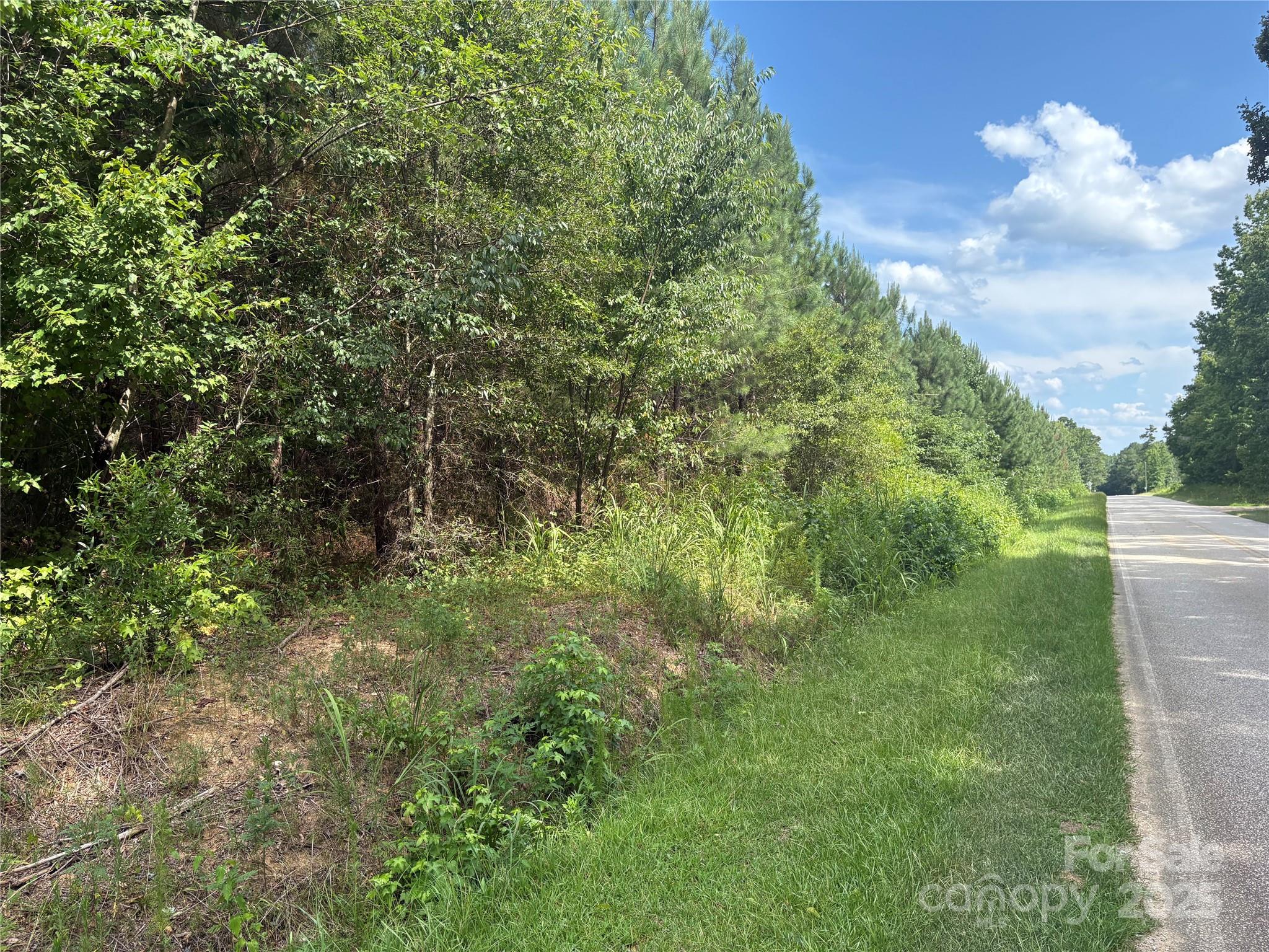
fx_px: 953
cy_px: 476
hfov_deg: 67.3
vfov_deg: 53.1
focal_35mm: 26
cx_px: 634
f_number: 1.6
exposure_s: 1/1626
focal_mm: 5.96
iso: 64
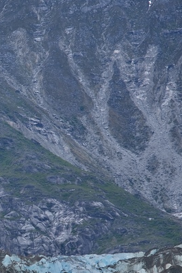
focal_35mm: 321
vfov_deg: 6.4
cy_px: 208
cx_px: -43
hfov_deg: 4.3
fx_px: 2434
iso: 100
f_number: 4.5
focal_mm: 100
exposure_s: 1/200
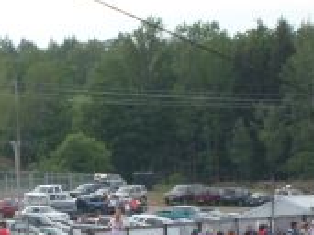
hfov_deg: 6.6
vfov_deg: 5.0
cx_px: -15
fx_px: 2692
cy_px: 296
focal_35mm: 297
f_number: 4.9
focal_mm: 17.4
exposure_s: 1/250
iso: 80
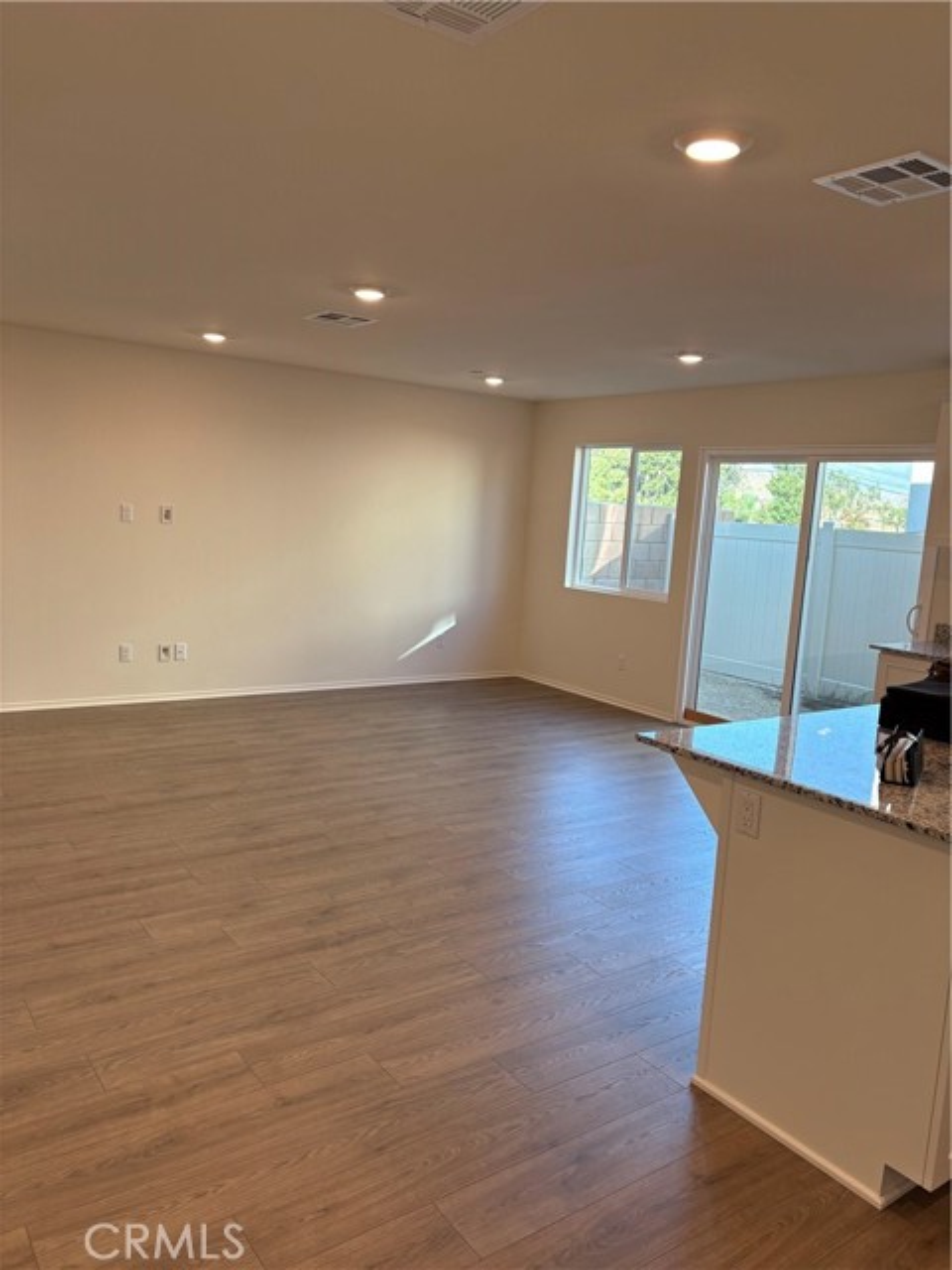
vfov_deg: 67.3
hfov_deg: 53.1
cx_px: 476
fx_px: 953
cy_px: 635
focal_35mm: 26
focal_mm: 5.96
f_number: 1.6
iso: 80
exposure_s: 1/158
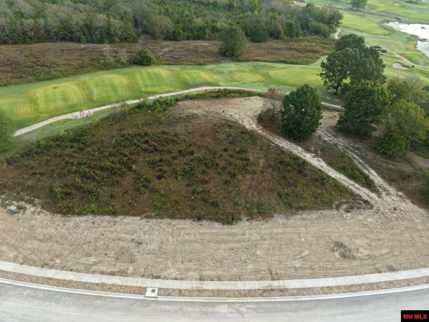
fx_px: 297
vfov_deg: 56.8
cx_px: 214
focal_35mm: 24
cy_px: 161
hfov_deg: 71.6
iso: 150
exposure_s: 1/320
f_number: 1.8
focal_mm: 8.67
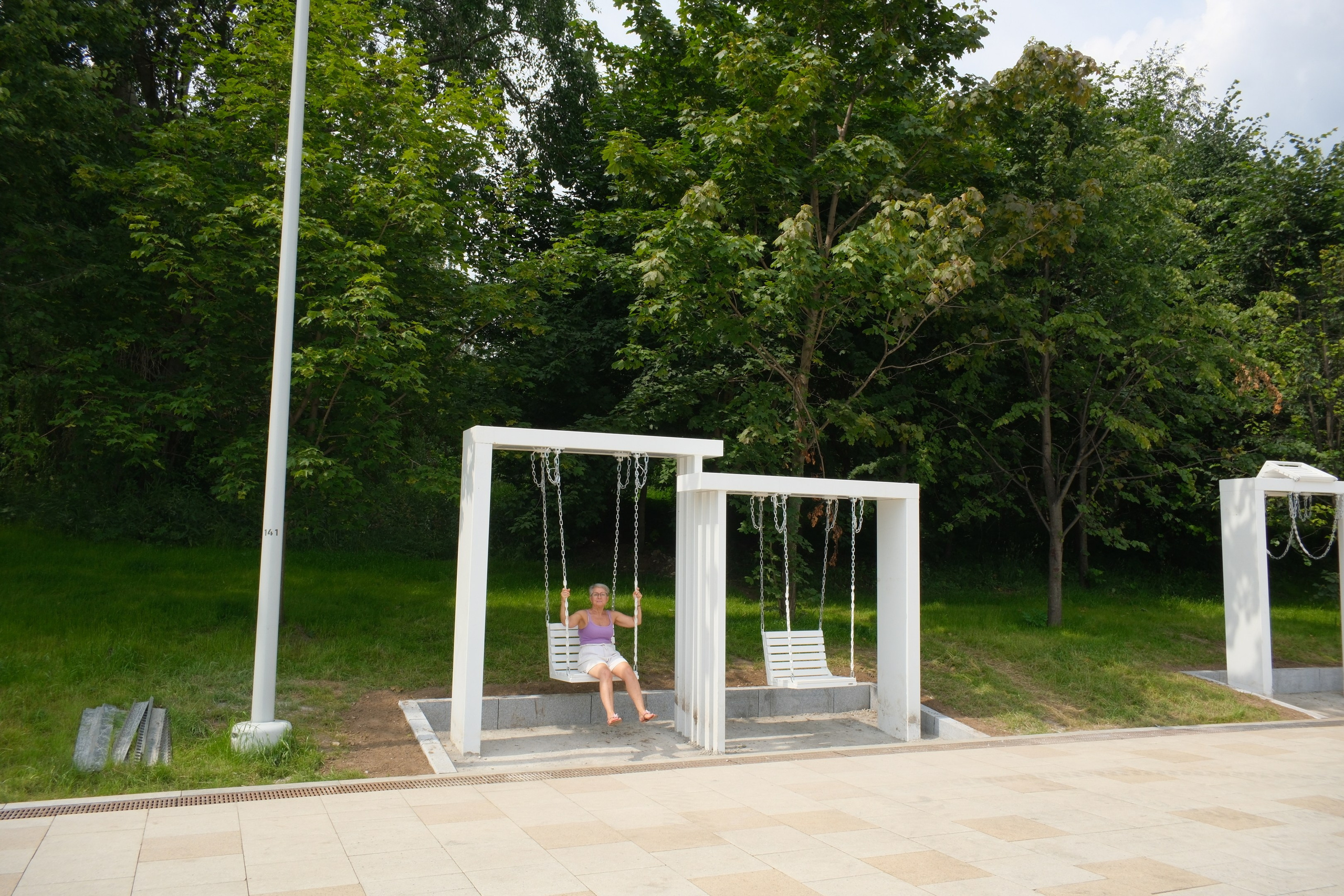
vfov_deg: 47.9
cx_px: 672
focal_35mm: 27
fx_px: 1008
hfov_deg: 67.4
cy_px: 448
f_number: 10
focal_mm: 18
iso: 320
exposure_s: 1/250
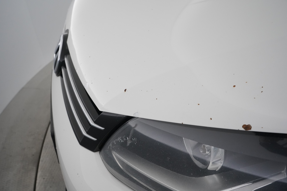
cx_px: 144
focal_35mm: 30
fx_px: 239
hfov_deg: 61.9
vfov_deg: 43.6
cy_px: 96
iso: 4000
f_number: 8
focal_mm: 30
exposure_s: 1/60
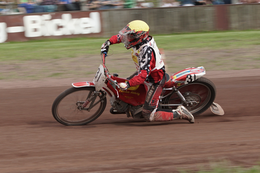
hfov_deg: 13.0
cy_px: 86
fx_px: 1137
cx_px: 130
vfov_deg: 8.7
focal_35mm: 158
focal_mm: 105
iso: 200
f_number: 9
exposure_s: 1/320
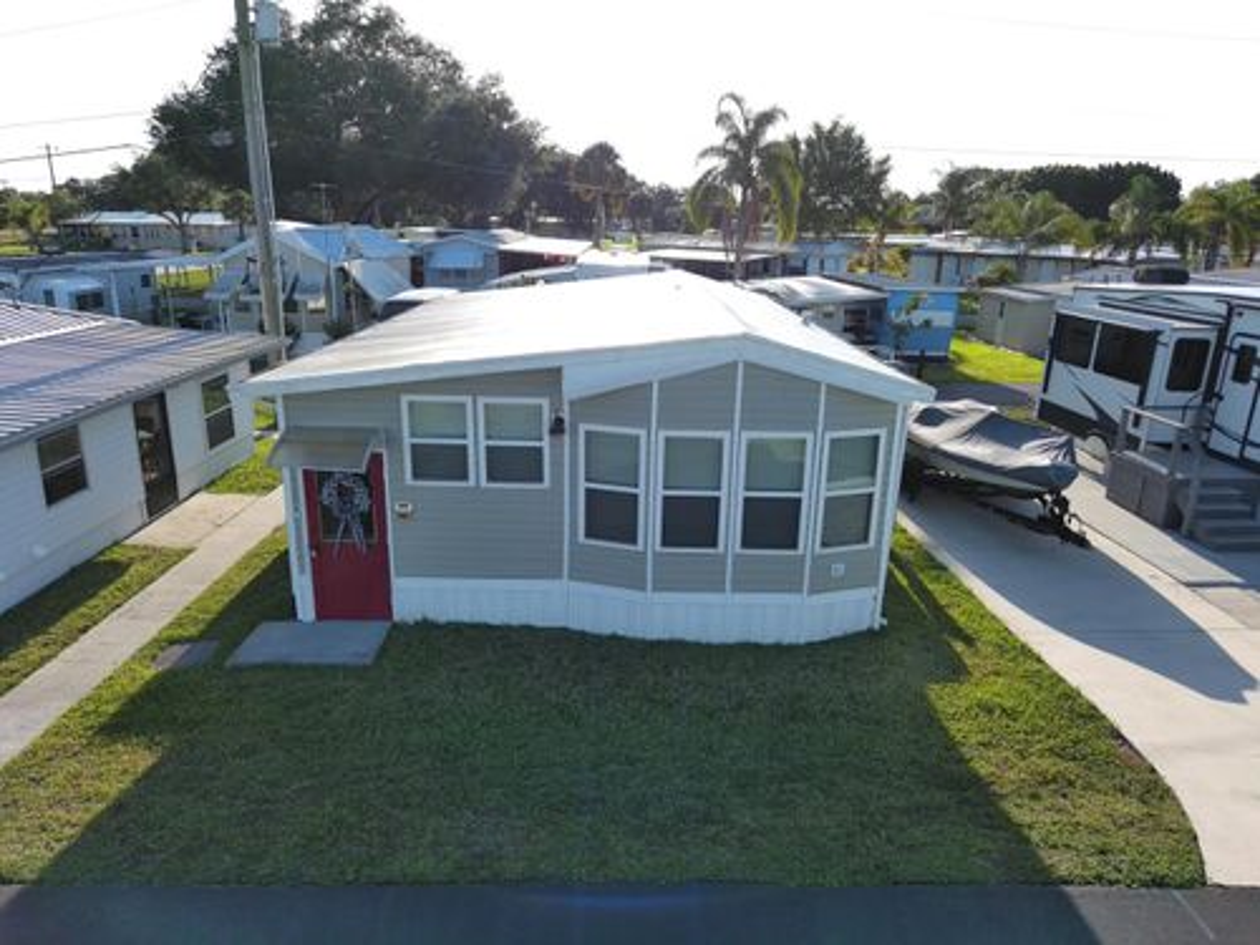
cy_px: 472
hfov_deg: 73.9
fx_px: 837
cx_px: 630
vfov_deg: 58.9
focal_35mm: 23
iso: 101
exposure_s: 1/1972
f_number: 1.9
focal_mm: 6.67
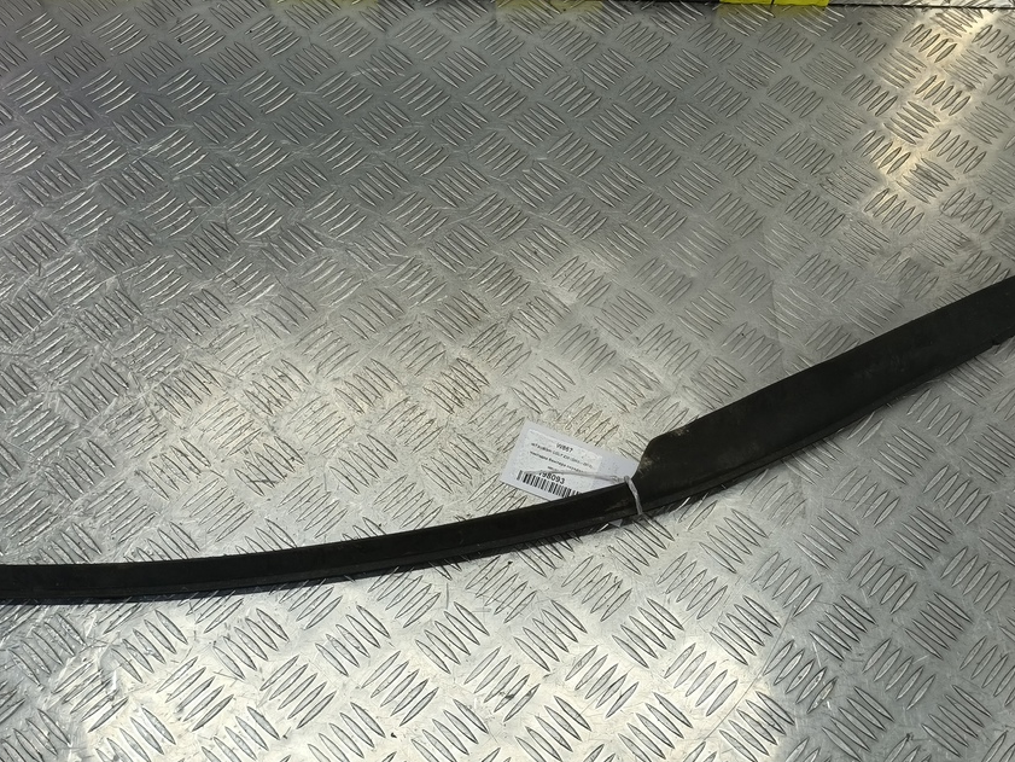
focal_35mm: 28
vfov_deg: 49.7
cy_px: 355
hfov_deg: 63.3
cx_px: 554
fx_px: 821
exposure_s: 1/100
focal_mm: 4.11
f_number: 1.6
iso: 140
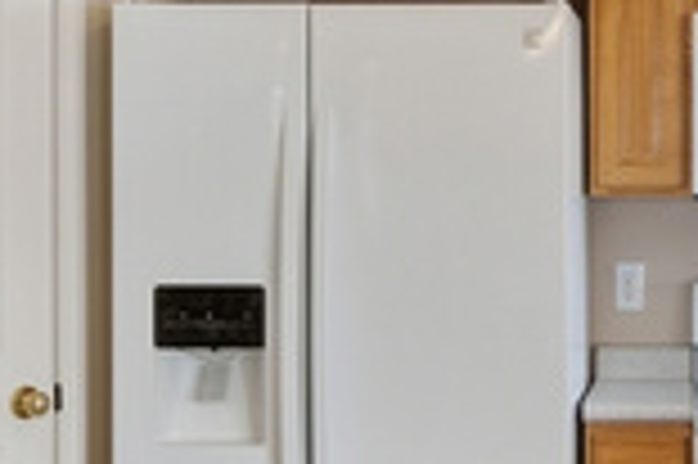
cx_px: 693
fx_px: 2053
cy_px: 176
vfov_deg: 12.9
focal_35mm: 106
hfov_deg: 18.8
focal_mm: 16
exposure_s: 1/40
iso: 100
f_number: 10
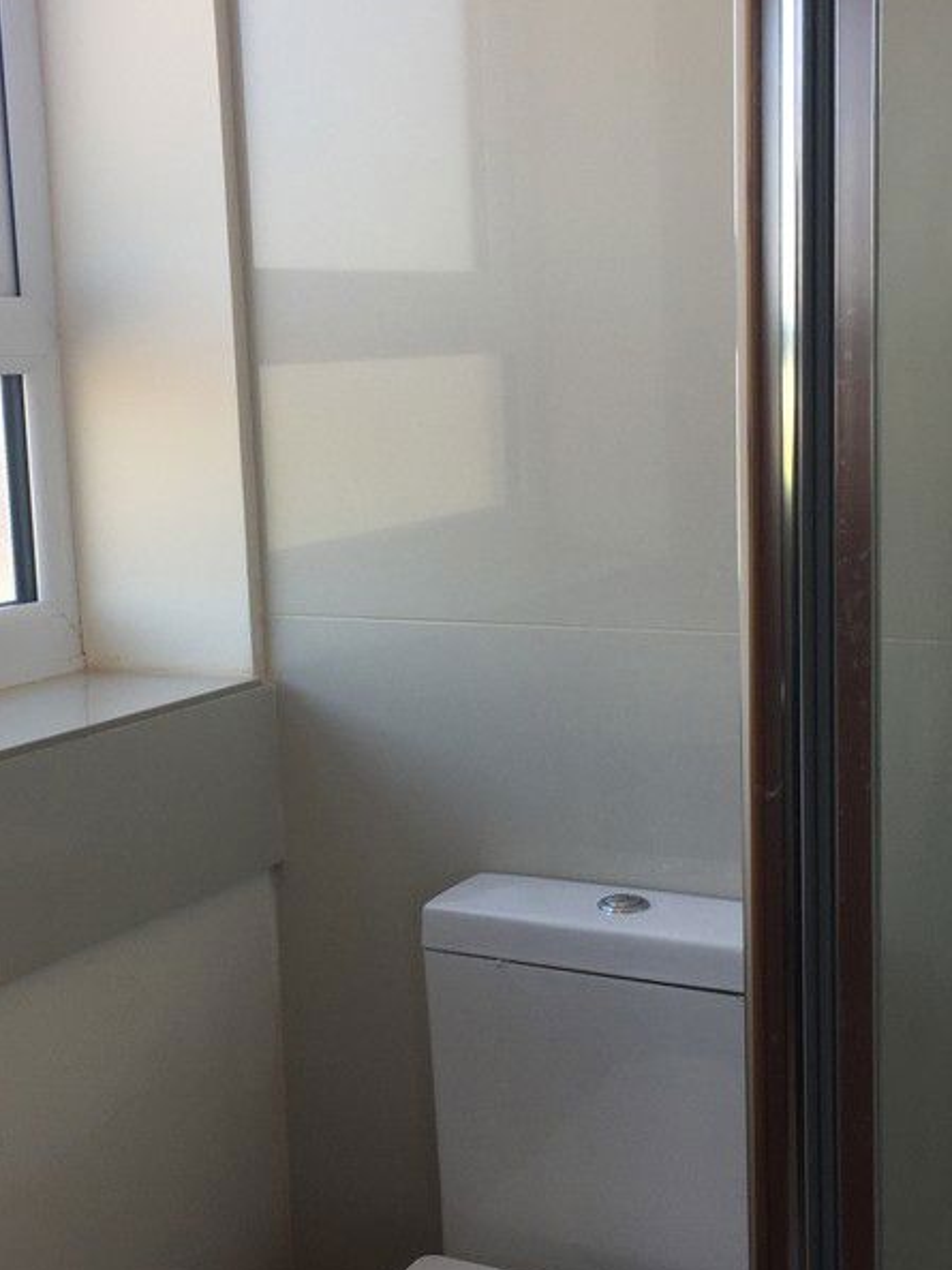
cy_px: 667
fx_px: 1835
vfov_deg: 38.2
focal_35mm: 50
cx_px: 409
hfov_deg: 29.1
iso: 32
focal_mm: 4.15
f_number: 2.2
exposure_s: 1/186
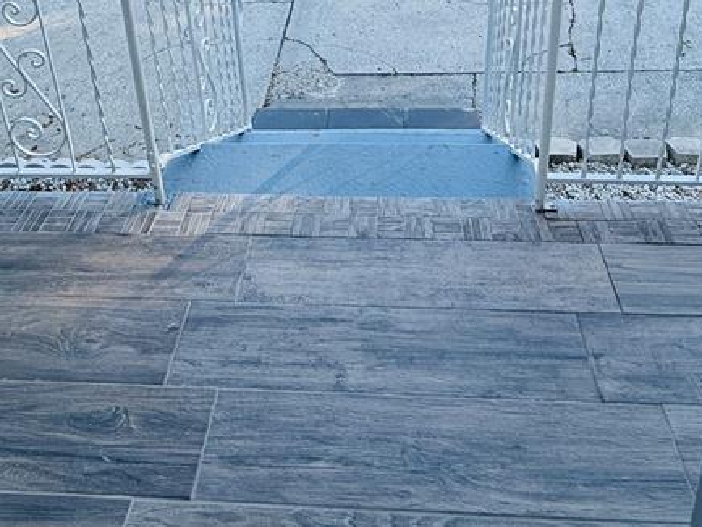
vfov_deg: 35.4
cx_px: 361
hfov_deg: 55.3
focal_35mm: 33
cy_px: -79
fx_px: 670
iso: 64
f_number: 2.2
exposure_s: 1/381
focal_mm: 2.22
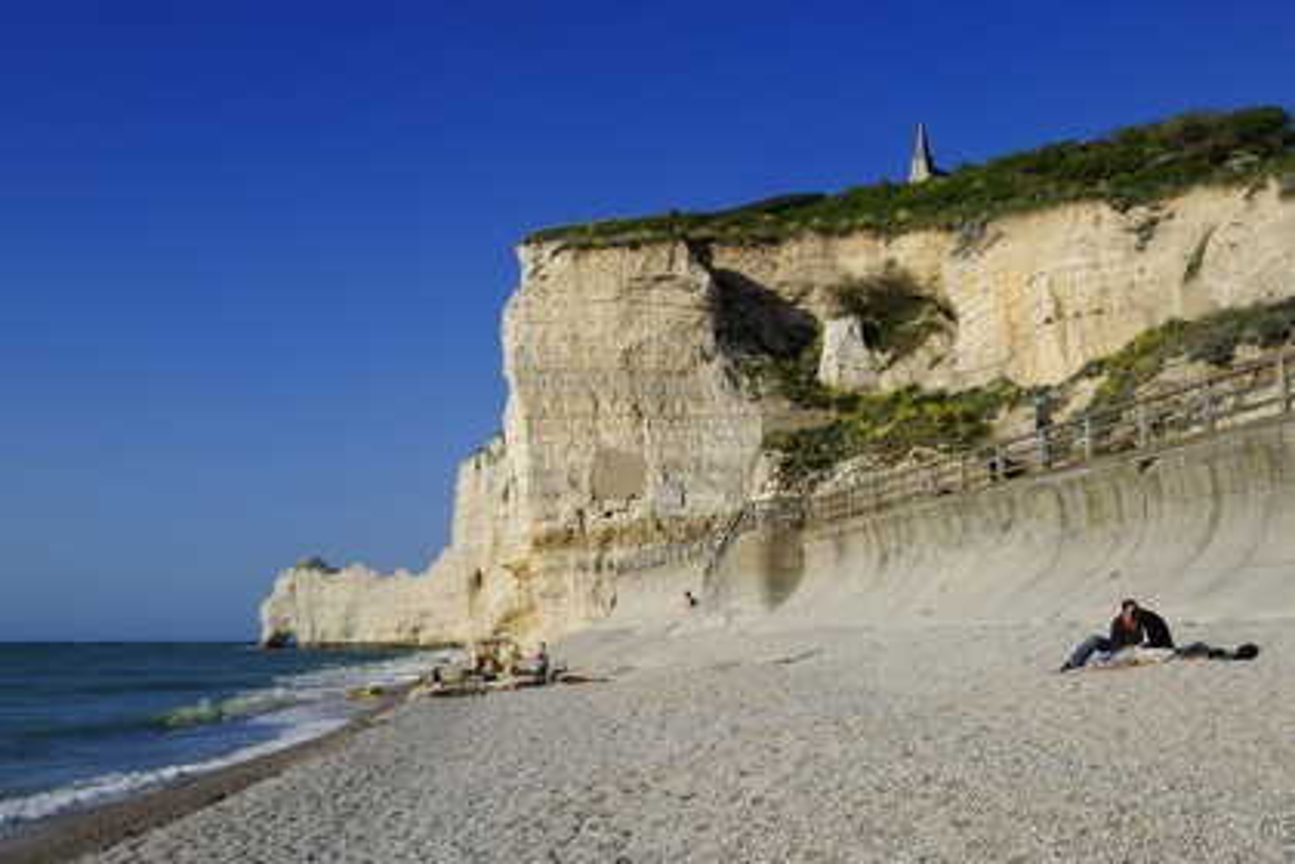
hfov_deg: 54.4
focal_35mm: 35
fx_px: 1259
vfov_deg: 37.9
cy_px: 432
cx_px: 648
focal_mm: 35
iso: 200
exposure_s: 1/250
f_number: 14
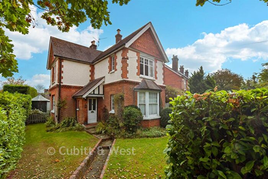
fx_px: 112
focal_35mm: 15
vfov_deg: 77.4
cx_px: 134
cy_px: 90
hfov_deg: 100.4
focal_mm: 10
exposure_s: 1/640
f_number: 8
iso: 400
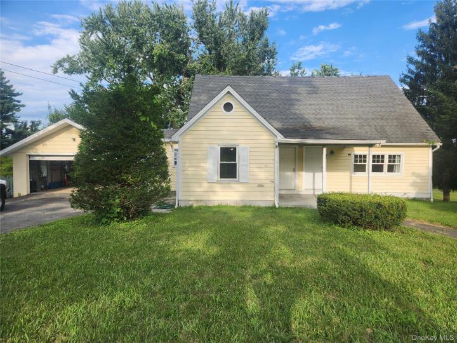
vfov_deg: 58.9
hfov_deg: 73.9
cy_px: 172
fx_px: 304
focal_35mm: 23
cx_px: 228
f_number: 1.8
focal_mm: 5.4
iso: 20
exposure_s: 1/679
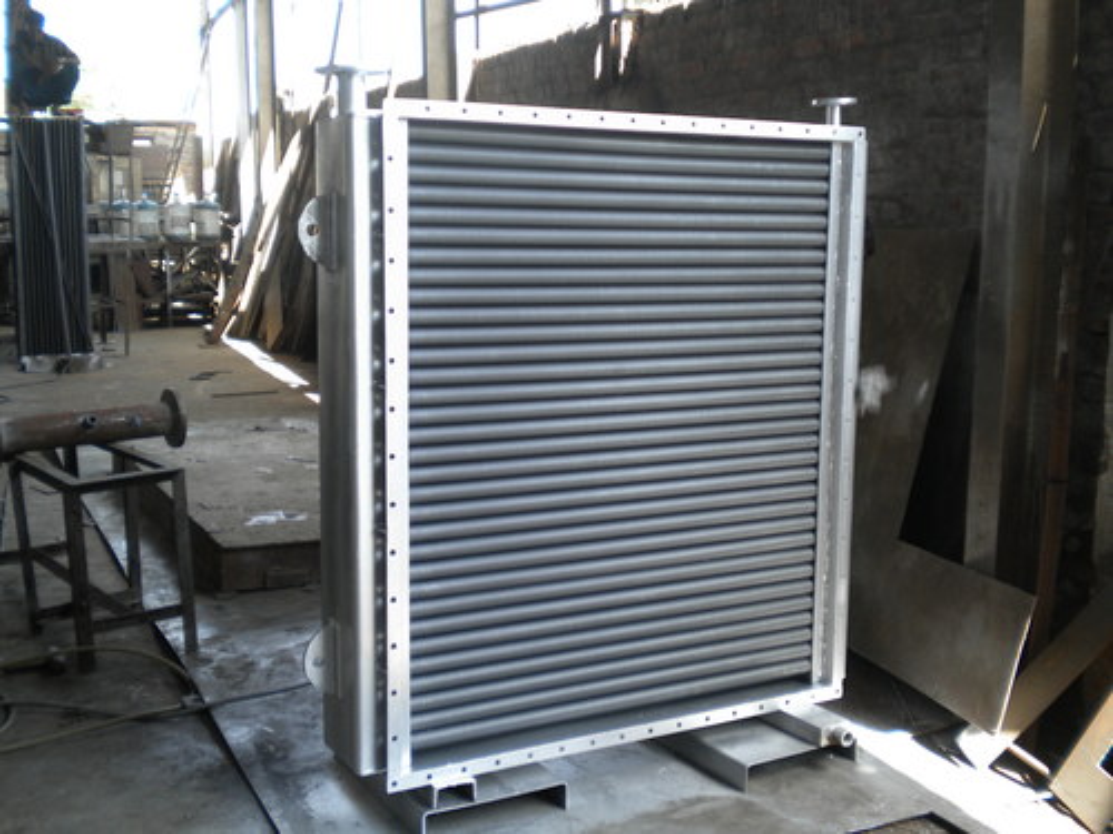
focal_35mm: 41
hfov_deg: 45.8
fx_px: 1318
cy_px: 417
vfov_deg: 35.1
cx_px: 556
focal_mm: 7.4
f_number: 3.5
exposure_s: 1/63
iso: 98
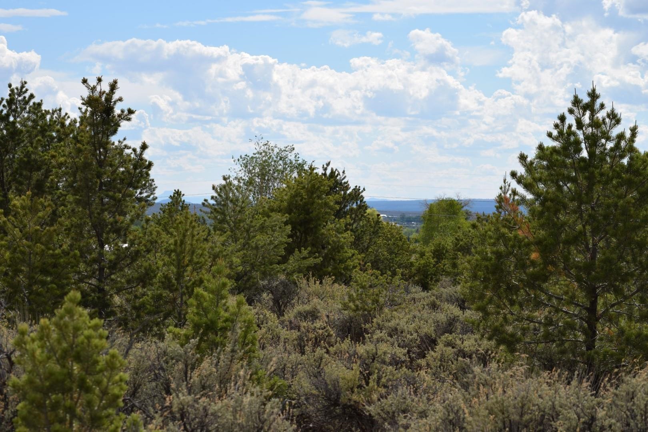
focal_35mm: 128
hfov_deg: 16.1
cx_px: 324
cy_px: 216
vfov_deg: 10.8
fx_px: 2295
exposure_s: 1/200
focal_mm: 85
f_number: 11
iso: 100
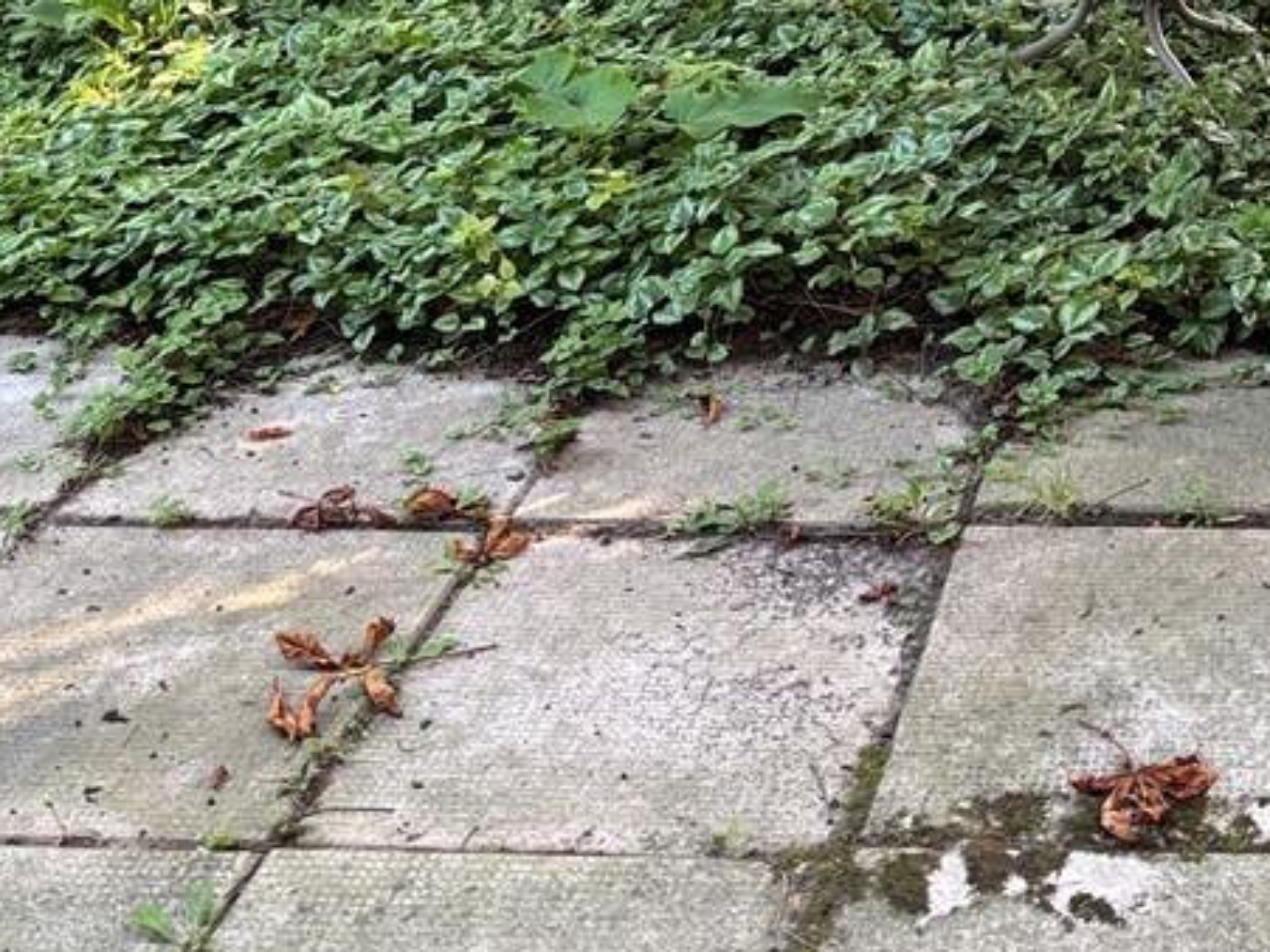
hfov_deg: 30.5
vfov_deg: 23.8
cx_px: 1253
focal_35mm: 59
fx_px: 2164
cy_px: 23
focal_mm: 5.96
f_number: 1.6
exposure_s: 1/120
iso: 125
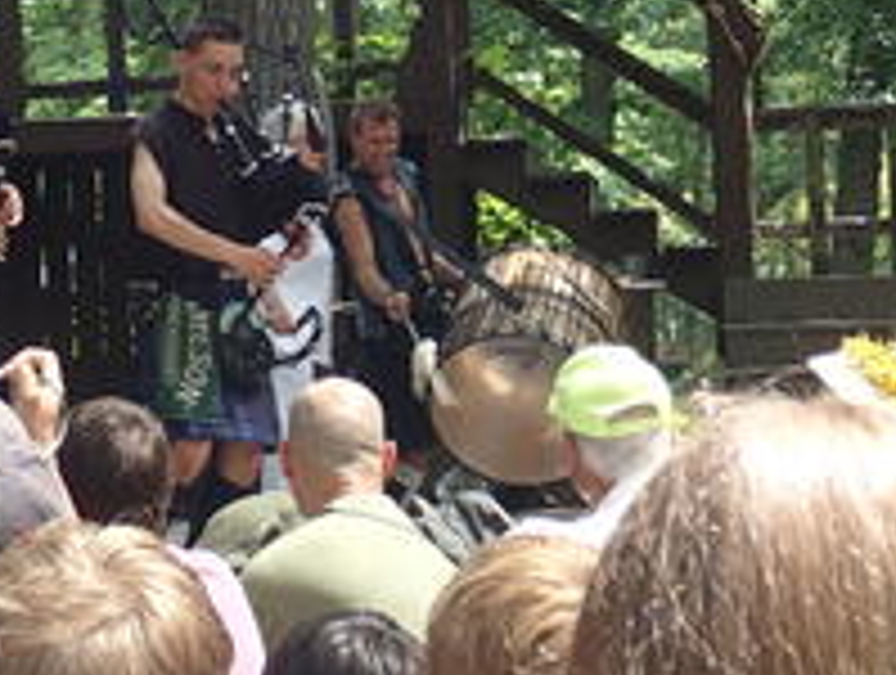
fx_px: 2697
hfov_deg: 18.5
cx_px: 77
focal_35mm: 104
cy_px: 14
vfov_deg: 14.1
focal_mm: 8.4
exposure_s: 1/100
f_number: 4.5
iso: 100
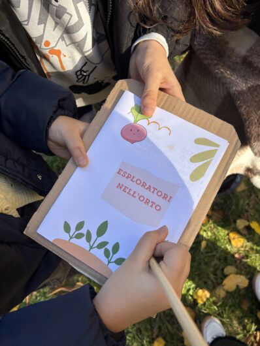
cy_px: 173
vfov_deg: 67.3
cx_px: 130
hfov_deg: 53.1
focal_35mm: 26
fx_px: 260
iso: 50
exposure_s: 1/477
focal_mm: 5.96
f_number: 1.6
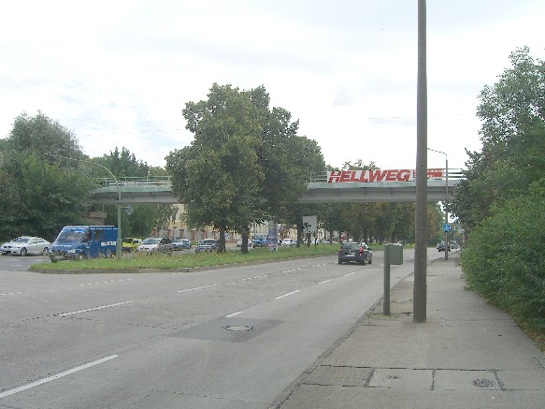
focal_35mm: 38
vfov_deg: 37.7
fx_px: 598
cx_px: 272
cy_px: 204
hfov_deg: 49.0
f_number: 4
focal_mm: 7.9
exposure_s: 1/400
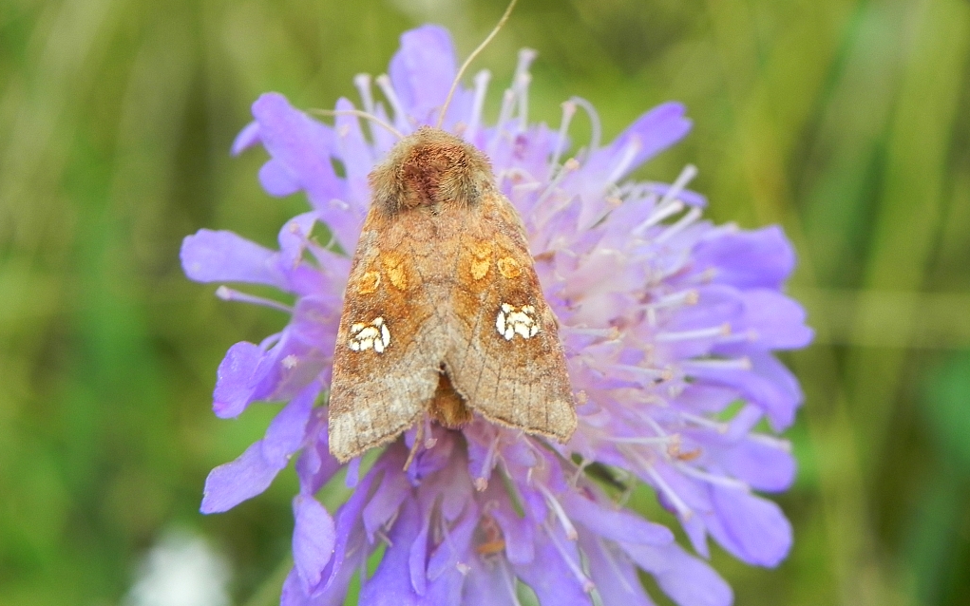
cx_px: 485
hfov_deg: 20.6
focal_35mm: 101
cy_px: 358
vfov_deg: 12.9
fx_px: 2670
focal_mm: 16.9
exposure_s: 1/338
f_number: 4
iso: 160
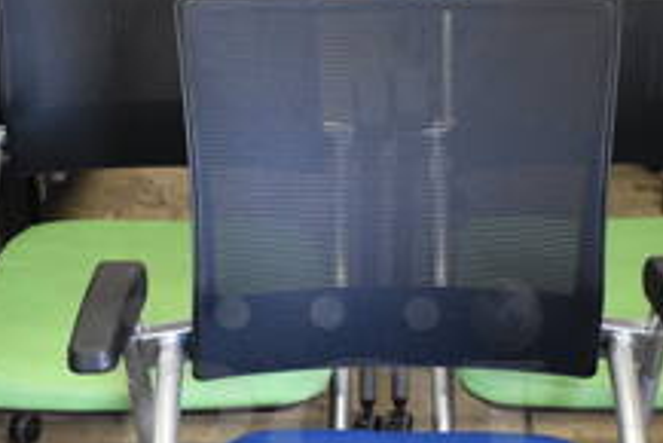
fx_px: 1401
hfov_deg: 26.6
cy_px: 437
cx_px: 327
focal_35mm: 76
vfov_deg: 17.6
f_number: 3.5
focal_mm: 18
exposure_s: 1/125
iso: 2200
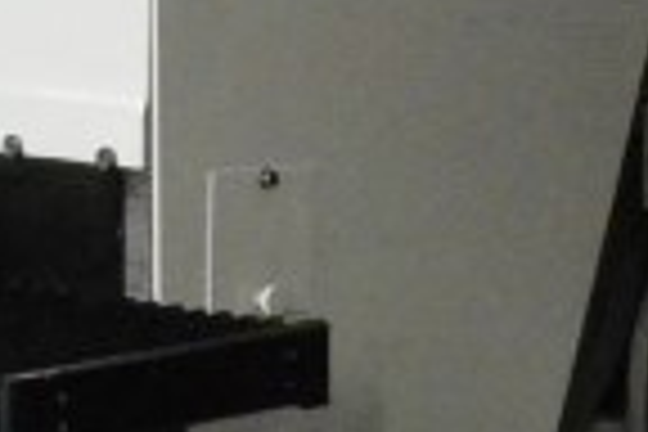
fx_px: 4068
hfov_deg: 8.9
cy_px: 482
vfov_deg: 6.1
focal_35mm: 226
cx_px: -317
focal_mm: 20
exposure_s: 1/250
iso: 6400
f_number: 8
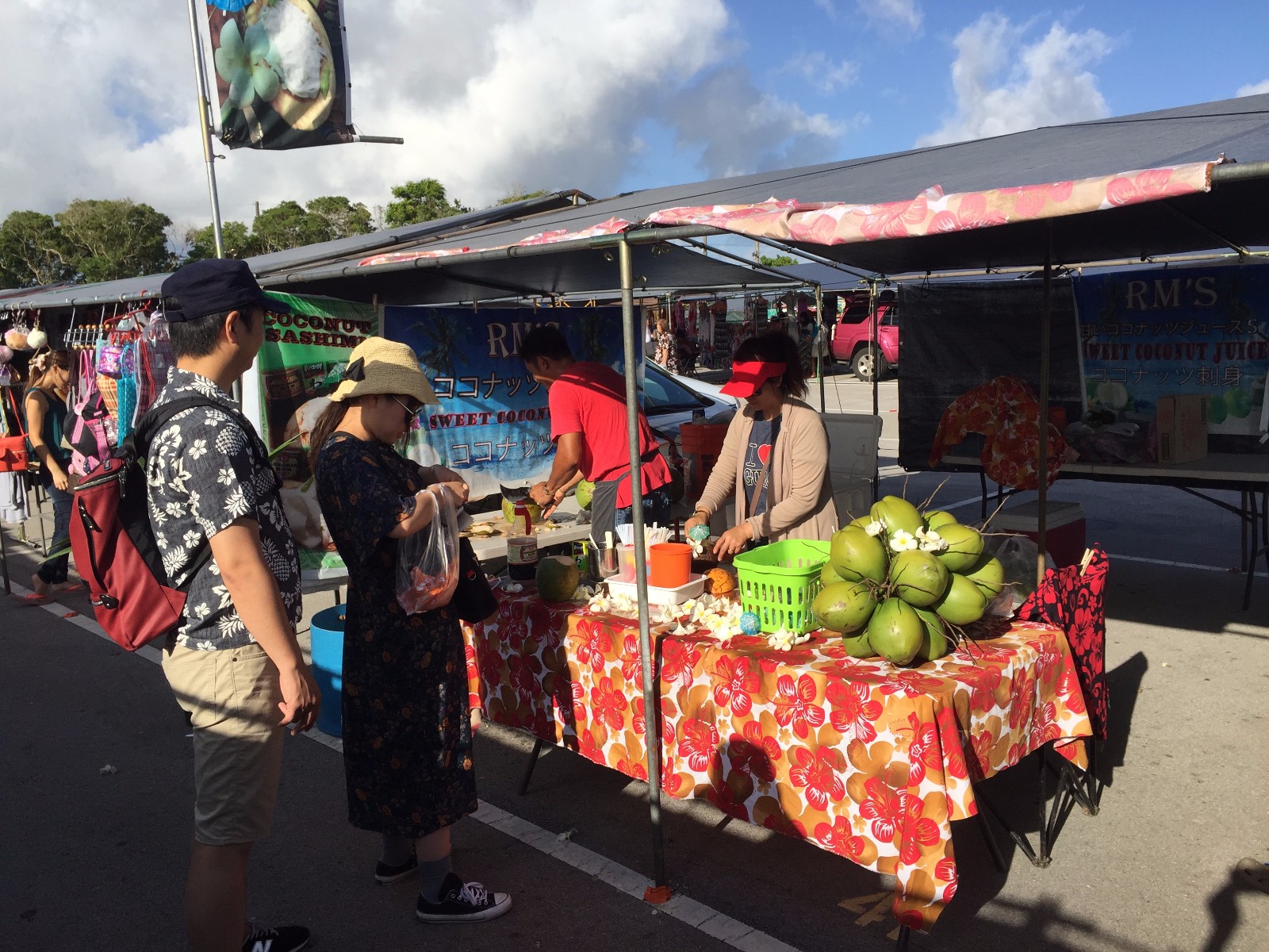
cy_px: 476
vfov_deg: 48.2
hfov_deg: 61.7
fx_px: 1063
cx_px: 634
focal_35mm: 29
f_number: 2.2
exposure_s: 1/2198
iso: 32
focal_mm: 4.15
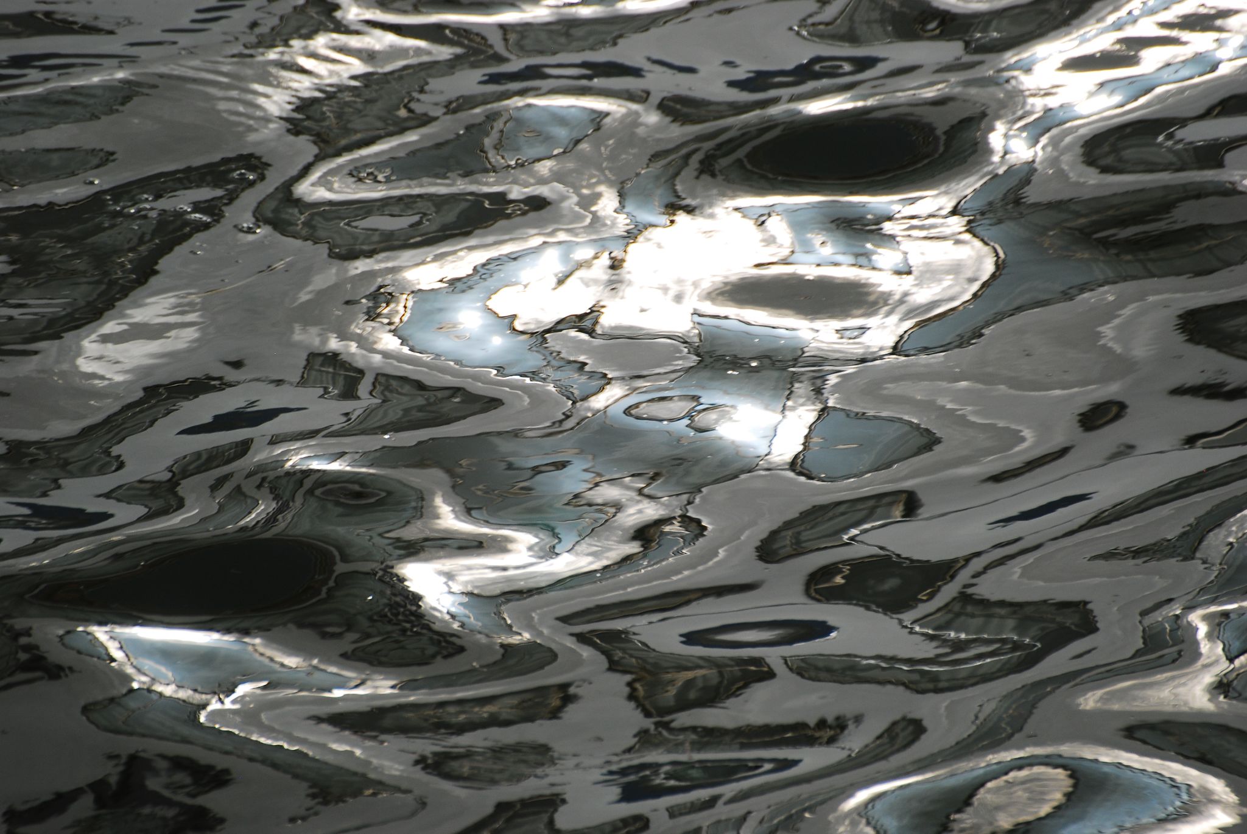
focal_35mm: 450
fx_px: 15603
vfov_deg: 3.1
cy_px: 417
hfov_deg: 4.6
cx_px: 624
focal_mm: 300
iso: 200
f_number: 5.6
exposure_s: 1/800
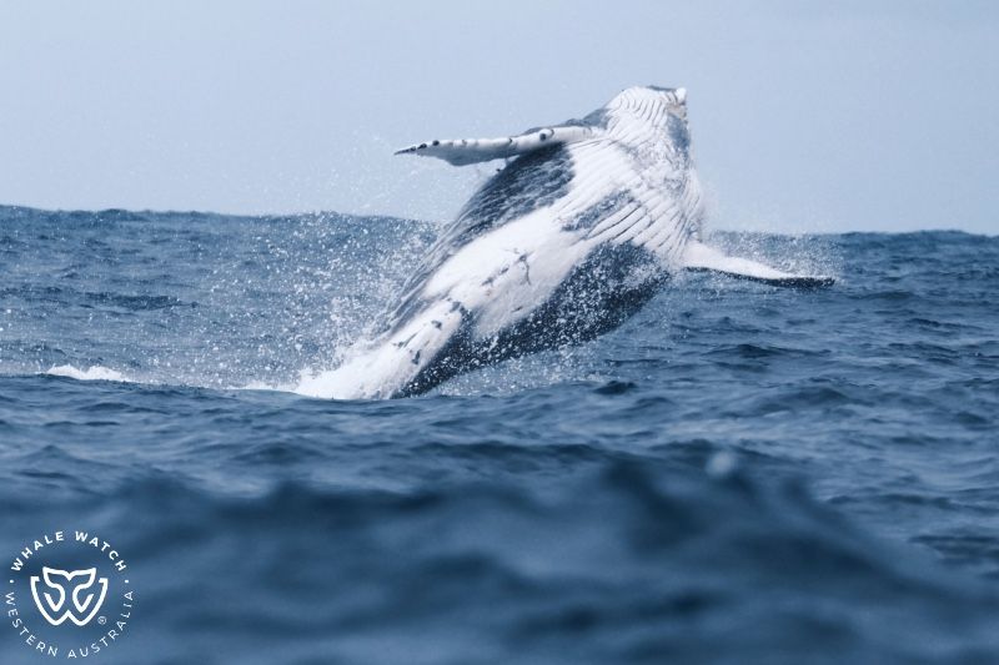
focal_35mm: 491
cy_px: 332
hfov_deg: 4.2
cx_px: 500
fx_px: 13622
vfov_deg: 2.8
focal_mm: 327.6
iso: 1250
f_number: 7.1
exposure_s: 1/4000
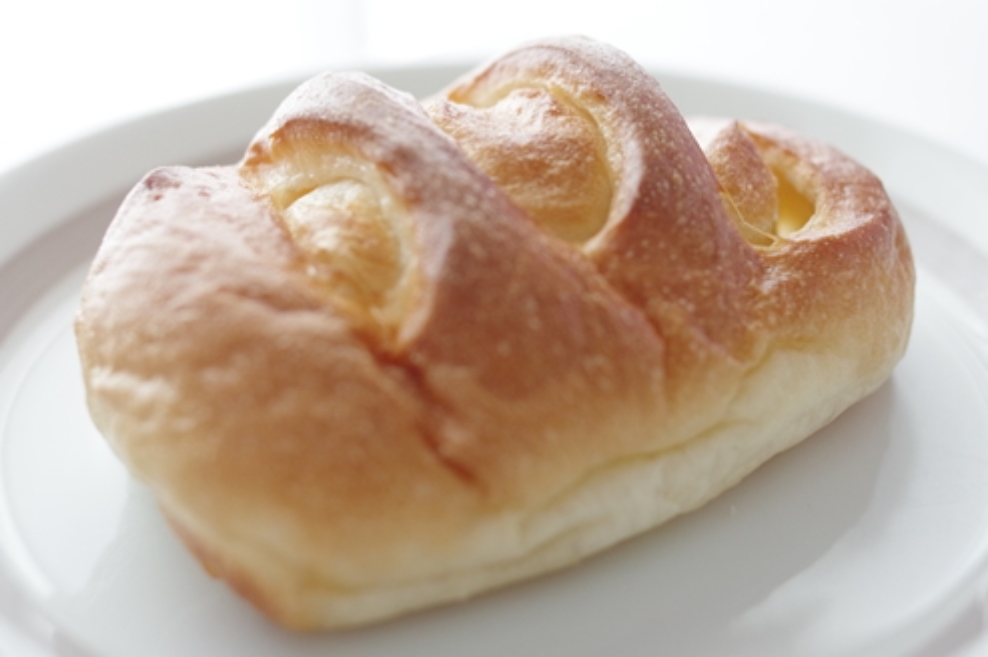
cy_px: 328
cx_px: 494
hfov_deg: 38.2
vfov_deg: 26.0
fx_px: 1426
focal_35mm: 52
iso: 1600
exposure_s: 1/60
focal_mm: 35
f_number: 3.5
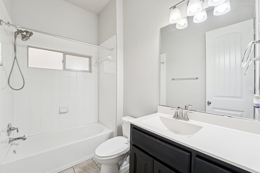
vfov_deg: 81.2
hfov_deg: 104.3
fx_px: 101
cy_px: 86
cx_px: 130
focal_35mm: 14
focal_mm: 14
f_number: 8
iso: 400
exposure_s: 1/25
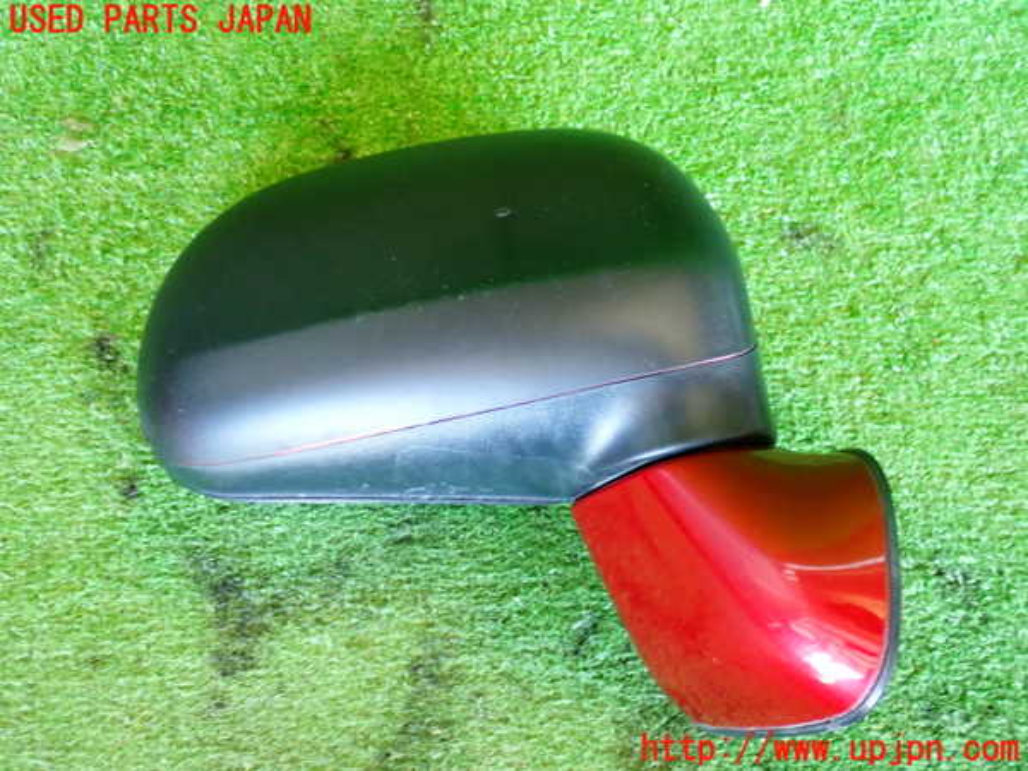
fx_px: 1128
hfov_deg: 49.0
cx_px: 514
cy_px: 386
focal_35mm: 38
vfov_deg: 37.7
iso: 800
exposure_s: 1/25
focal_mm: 6.83
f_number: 2.7
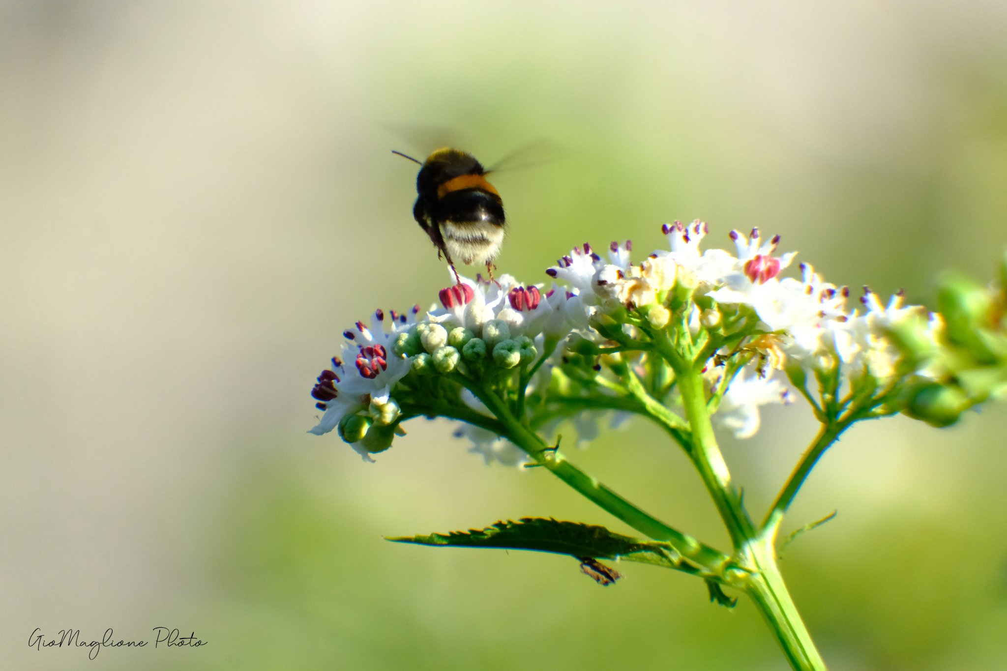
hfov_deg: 6.0
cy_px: 336
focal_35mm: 345
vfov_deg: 4.0
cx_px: 504
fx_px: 9649
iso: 1600
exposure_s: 1/2000
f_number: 6.7
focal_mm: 230
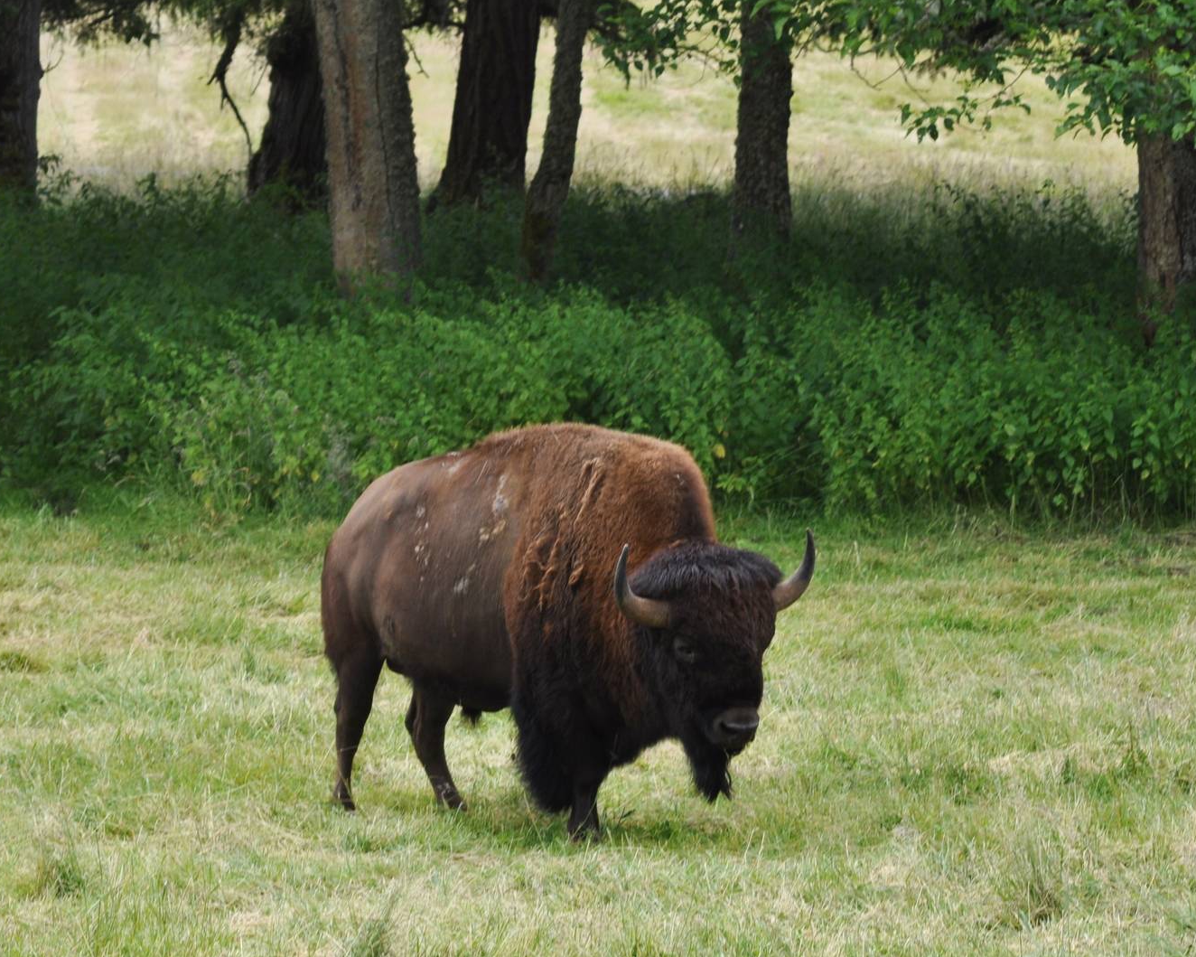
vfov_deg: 9.1
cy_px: 478
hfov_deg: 11.3
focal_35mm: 170
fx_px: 6017
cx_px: 684
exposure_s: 1/400
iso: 200
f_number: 7.1
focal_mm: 100
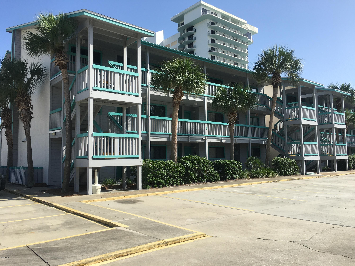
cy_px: 133
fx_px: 297
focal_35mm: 29
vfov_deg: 48.2
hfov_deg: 61.7
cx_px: 178
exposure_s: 1/1221
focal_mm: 4.15
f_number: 2.2
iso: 25
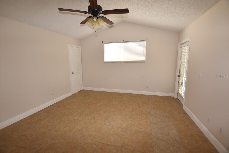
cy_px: 76
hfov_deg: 100.4
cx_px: 114
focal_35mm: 15
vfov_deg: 77.3
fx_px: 95
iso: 800
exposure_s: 1/100
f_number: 5
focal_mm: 10
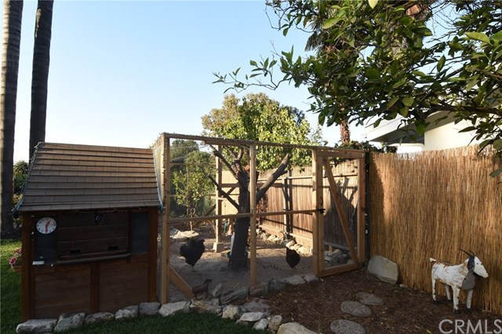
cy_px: 167
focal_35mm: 18
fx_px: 251
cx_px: 251
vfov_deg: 67.3
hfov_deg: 90.0
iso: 320
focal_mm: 12
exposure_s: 1/50
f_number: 14
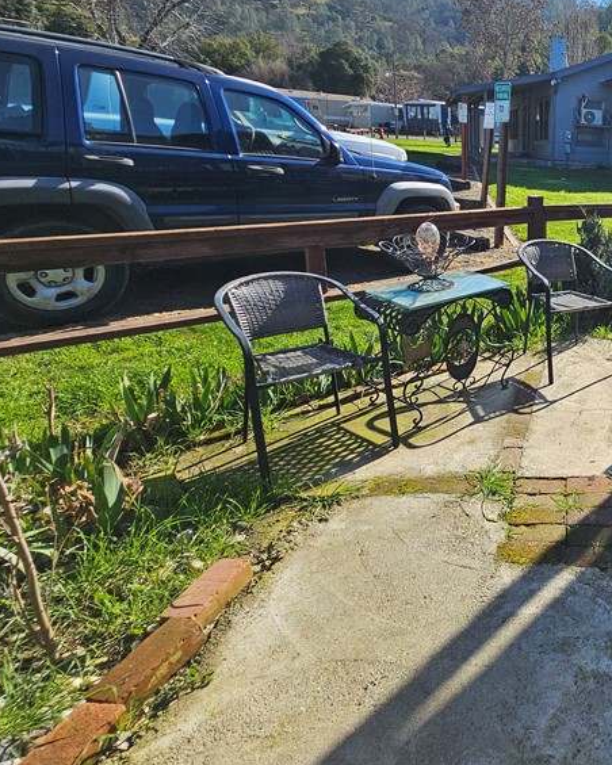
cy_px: 291
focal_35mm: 23
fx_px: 521
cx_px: 657
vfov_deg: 71.5
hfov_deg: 46.7
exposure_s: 1/1538
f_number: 2.2
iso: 50
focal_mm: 2.2
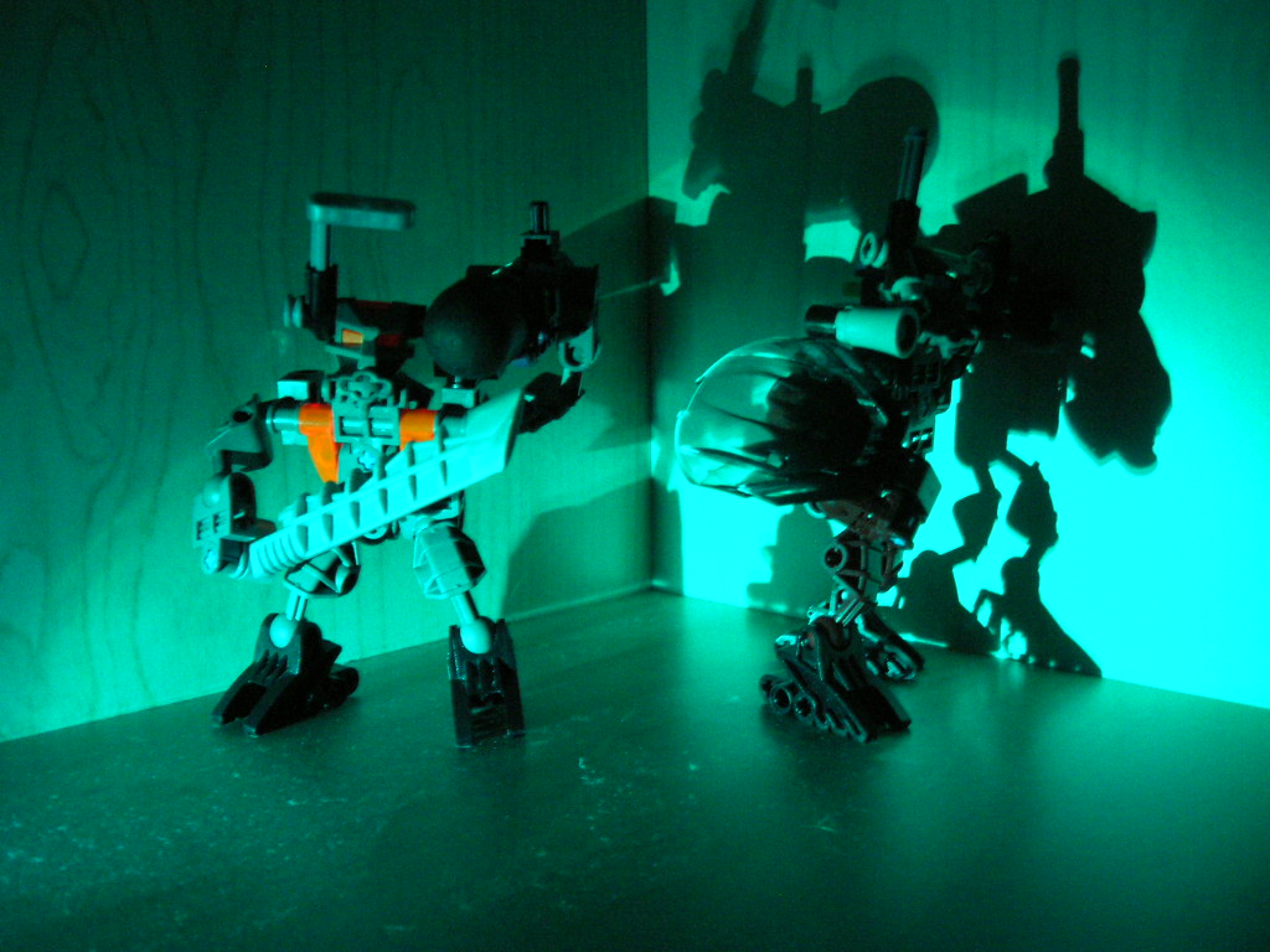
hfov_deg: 54.0
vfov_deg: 41.8
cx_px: 635
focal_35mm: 34
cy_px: 476
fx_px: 1247
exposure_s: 1/3.6
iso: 200
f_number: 2.9
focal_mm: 5.7
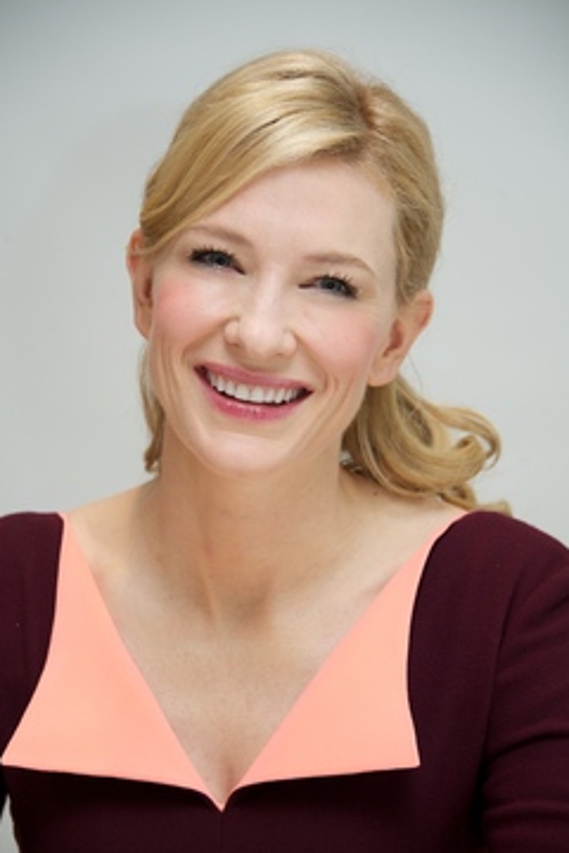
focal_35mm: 150
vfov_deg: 13.7
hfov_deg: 9.1
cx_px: 266
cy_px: 460
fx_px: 3556
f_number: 5.6
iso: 500
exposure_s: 1/60
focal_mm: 135
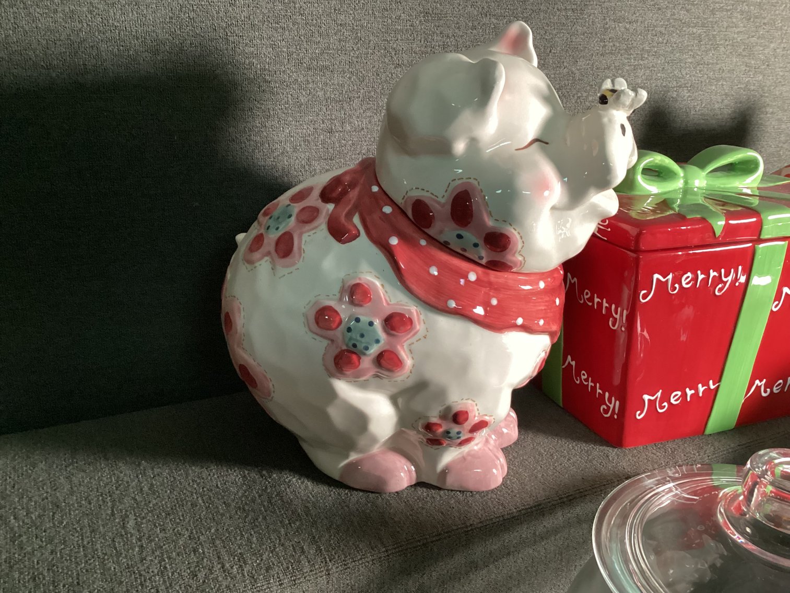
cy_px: 296
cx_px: 395
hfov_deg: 58.3
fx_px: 708
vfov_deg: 45.4
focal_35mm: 31
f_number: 2.4
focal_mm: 3.3
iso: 400
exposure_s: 1/40
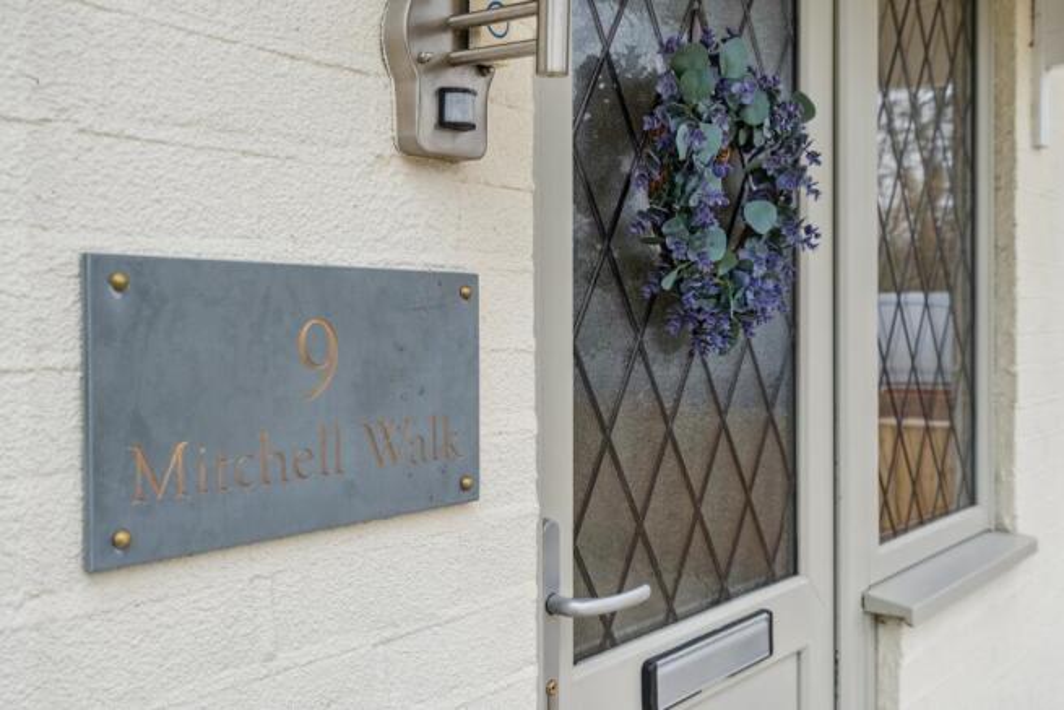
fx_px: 1035
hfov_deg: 54.4
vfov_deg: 37.9
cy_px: 355
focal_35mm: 35
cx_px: 532
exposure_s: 1/80
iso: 320
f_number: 5.6
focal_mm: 35
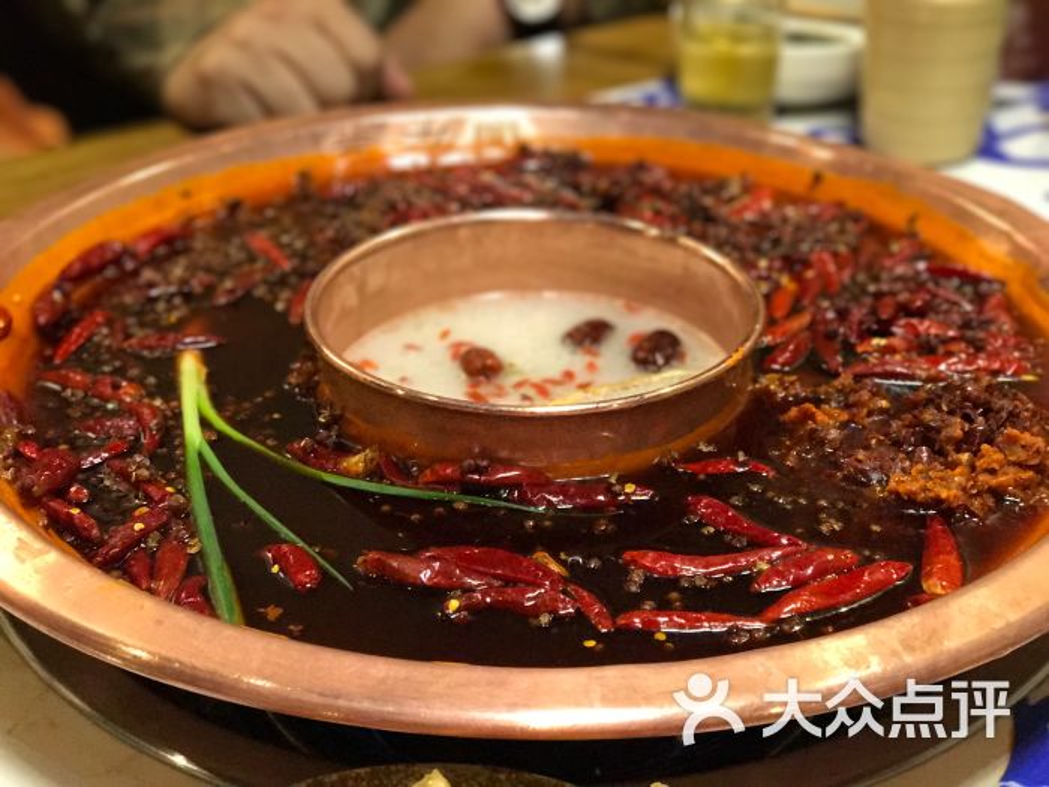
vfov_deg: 25.7
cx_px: 524
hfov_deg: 33.8
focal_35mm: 57
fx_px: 1727
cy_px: 394
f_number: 2.8
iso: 800
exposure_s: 1/50
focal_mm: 6.6
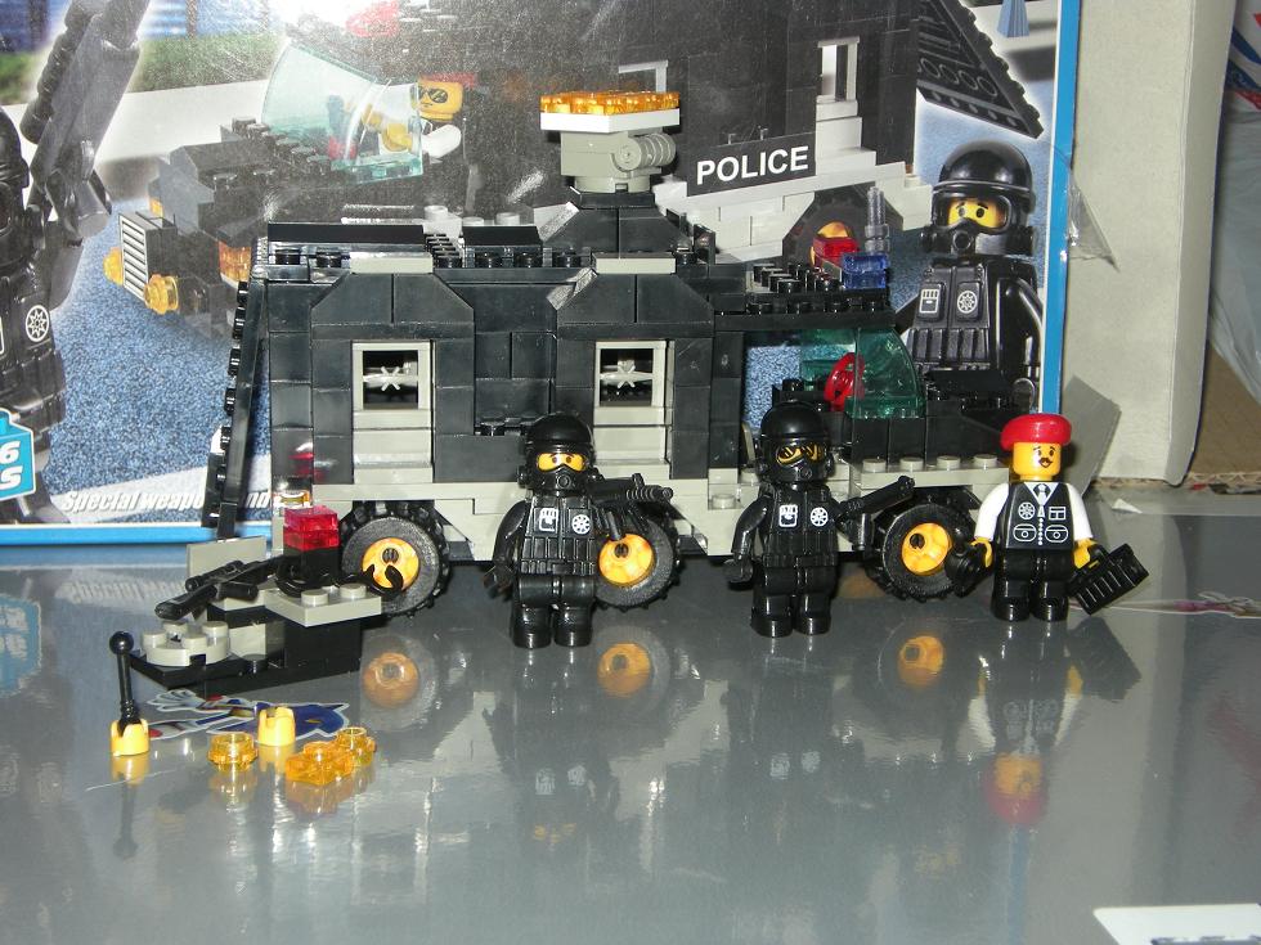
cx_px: 630
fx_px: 2222
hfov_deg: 31.7
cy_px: 472
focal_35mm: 61
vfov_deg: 24.0
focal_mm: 10.1
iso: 64
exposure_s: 1/120
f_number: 4.1
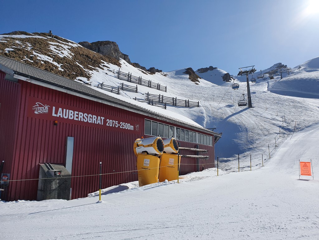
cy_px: 120
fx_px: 240
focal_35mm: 26
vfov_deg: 53.1
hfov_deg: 67.3
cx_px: 160
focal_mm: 4.32
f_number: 2.4
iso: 50
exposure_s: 1/4096
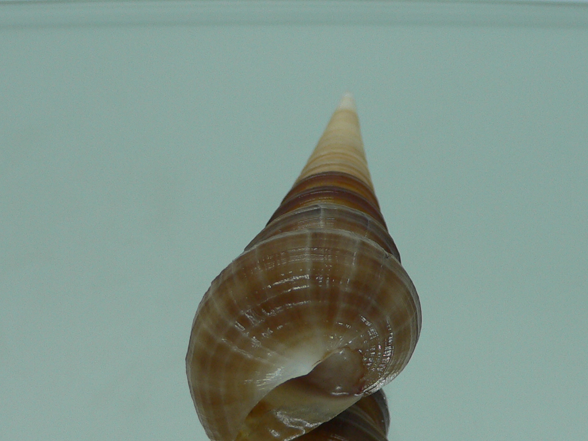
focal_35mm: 56
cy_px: 278
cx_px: 328
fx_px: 951
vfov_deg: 26.0
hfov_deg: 34.3
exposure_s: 1/60
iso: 80
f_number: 2.8
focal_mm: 4.6
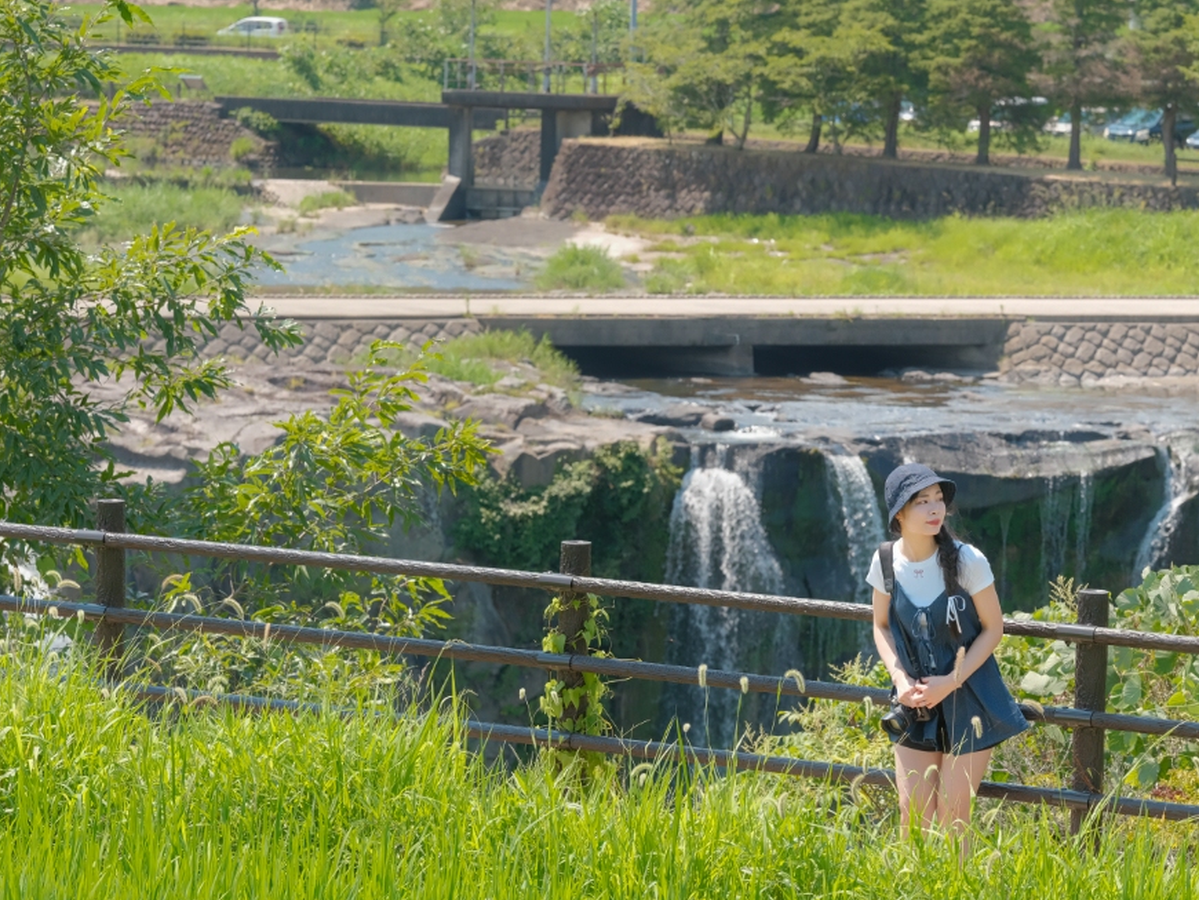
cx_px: 813
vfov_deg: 9.9
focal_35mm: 150
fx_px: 5197
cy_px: 442
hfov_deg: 13.1
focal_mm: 110
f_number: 8
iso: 320
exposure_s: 1/200
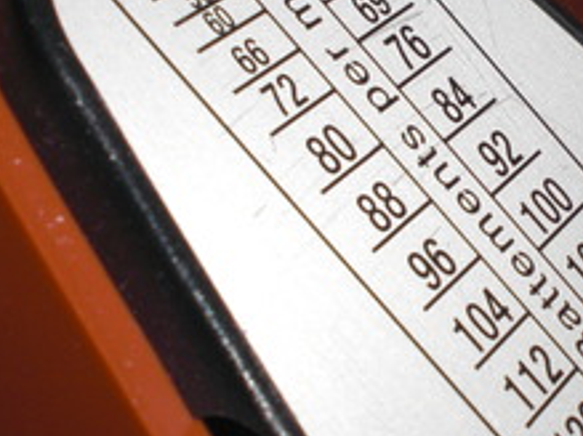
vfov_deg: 13.3
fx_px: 1868
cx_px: 575
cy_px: 271
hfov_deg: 17.4
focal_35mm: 111
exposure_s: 1/60
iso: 64
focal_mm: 6.3
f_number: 5.6
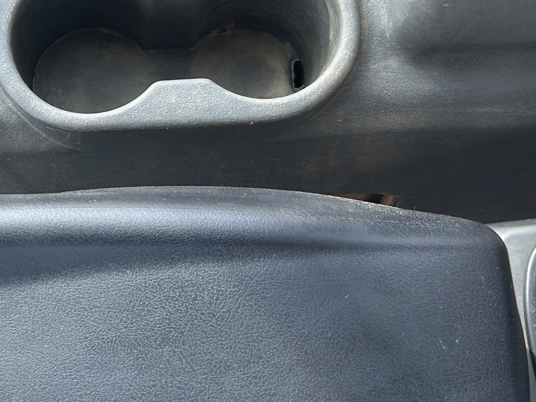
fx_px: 944
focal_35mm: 61
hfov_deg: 29.3
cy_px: 111
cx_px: -21
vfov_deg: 23.8
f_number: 1.5
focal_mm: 5.7
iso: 50
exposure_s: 1/318
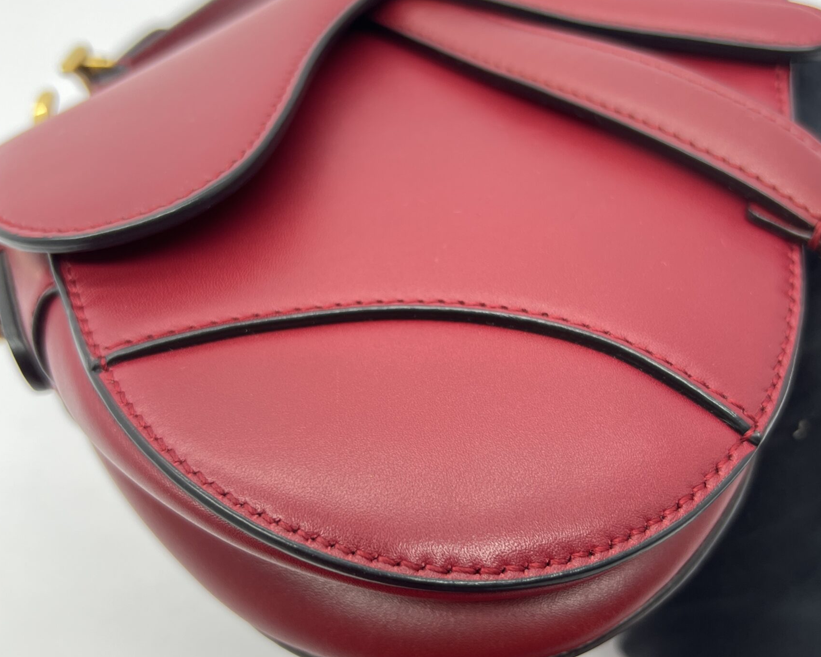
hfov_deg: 47.9
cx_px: 439
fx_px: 923
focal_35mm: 38
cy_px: 363
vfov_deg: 39.1
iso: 50
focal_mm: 5.7
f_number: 1.5
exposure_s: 1/100
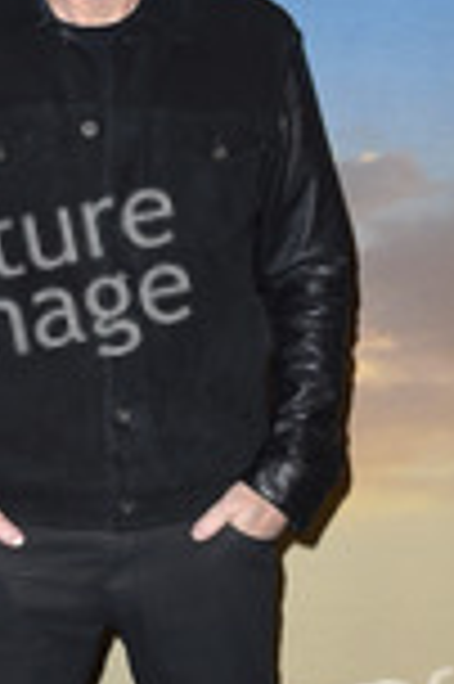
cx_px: 92
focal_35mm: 116
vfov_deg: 17.5
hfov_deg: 11.7
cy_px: 522
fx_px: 2199
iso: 320
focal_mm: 44
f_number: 6.3
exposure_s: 1/250
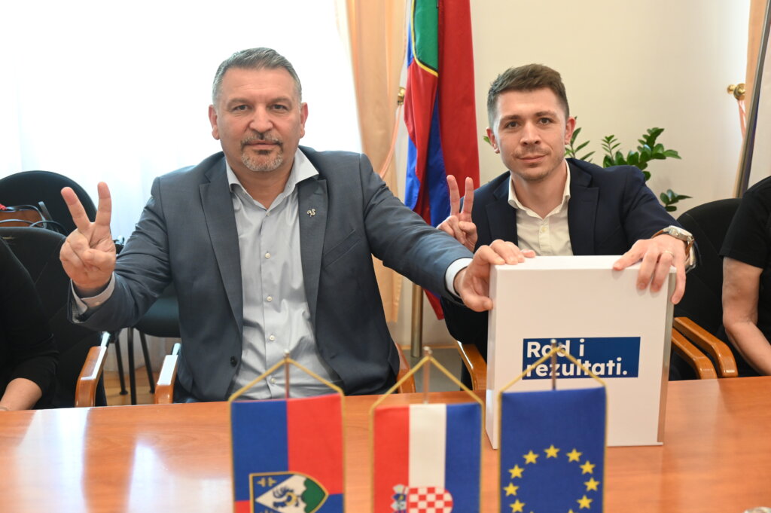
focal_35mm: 46
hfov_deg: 42.8
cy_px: 256
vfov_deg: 29.2
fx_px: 984
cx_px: 386
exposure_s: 1/50
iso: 2800
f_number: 5.3
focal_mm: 46
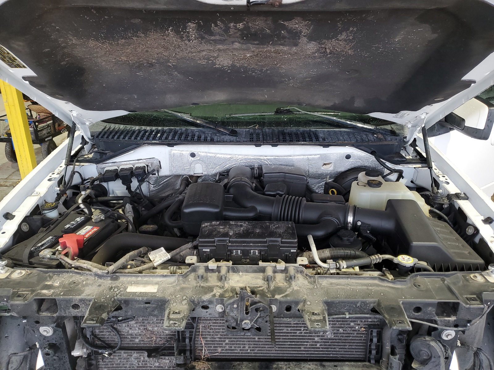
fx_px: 371
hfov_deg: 67.3
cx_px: 247
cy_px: 185
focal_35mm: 26
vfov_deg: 53.1
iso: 67
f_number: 1.5
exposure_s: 1/60.2
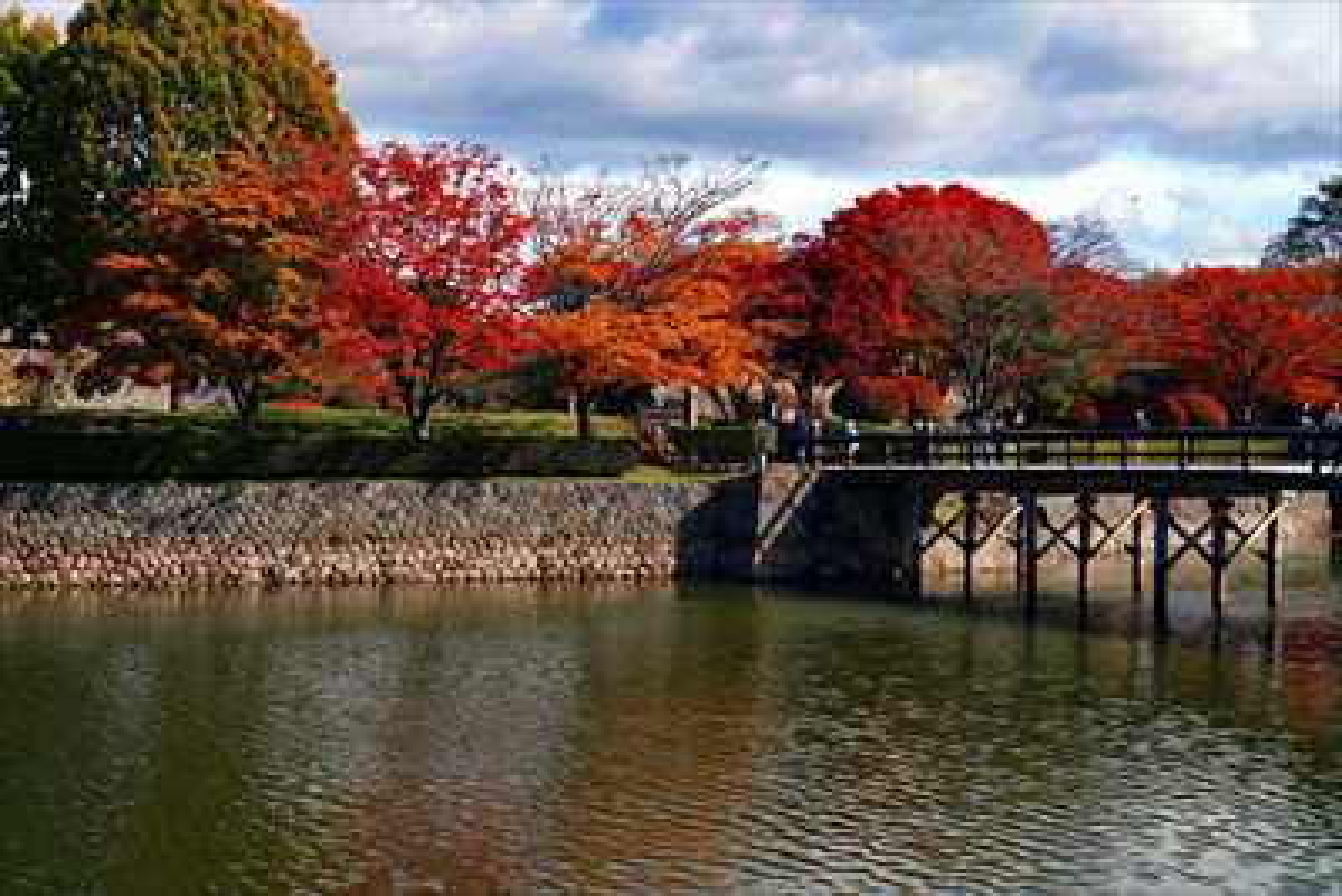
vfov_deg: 32.7
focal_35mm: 41
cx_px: 671
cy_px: 448
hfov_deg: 47.4
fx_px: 1529
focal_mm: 41
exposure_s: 1/160
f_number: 7.1
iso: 100
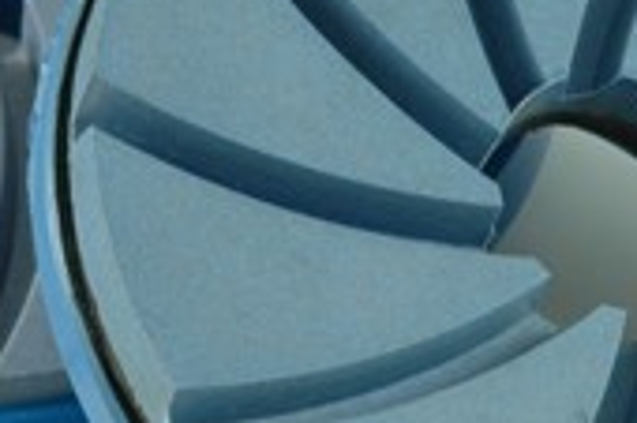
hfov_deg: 6.7
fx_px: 5462
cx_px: 214
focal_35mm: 309
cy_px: 176
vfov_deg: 4.4
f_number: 18
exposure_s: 1/2.5
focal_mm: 70
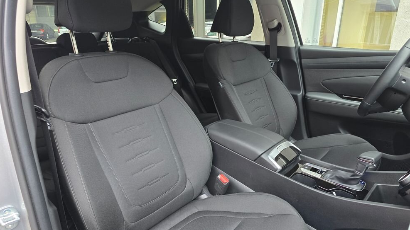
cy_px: 122
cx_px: 210
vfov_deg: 44.4
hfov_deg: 71.9
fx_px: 283
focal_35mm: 26
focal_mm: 6.3
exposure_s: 1/100
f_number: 1.7
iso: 320
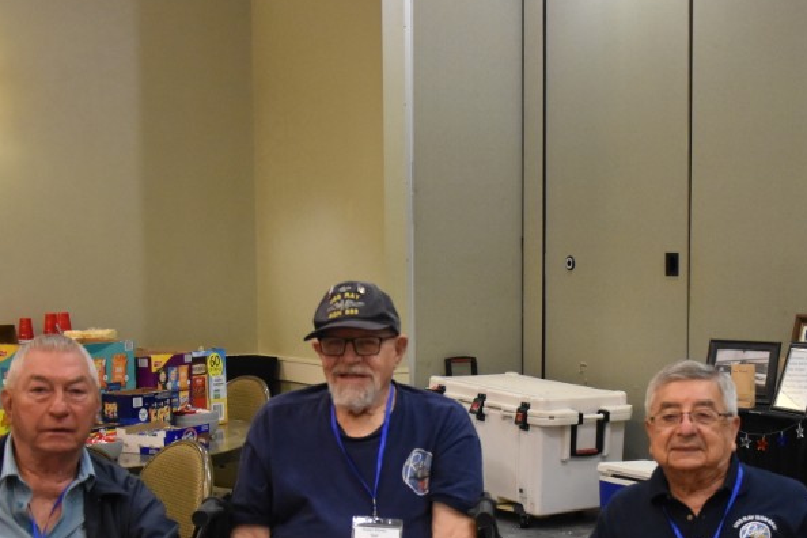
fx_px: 1435
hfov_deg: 31.3
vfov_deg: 21.0
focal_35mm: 64
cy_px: 437
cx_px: 511
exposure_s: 1/60
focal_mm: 22
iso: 2200
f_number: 3.8
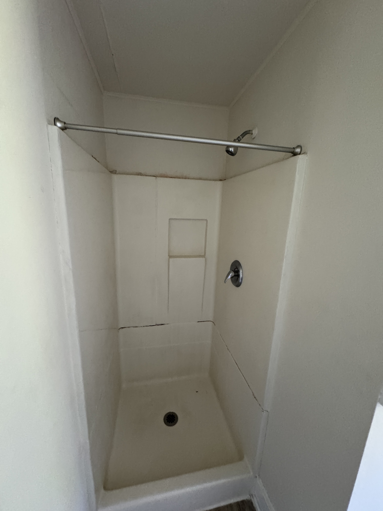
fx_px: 207
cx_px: 192
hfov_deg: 85.7
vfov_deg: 102.1
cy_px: 256
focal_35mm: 14
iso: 640
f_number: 2.2
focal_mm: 2.22
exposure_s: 1/60
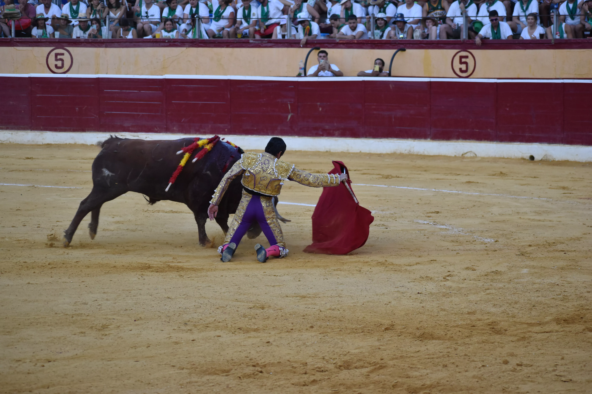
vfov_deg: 9.6
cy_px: 197
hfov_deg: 14.4
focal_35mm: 142
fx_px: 2343
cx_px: 296
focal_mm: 95
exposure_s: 1/400
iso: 800
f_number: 4.8
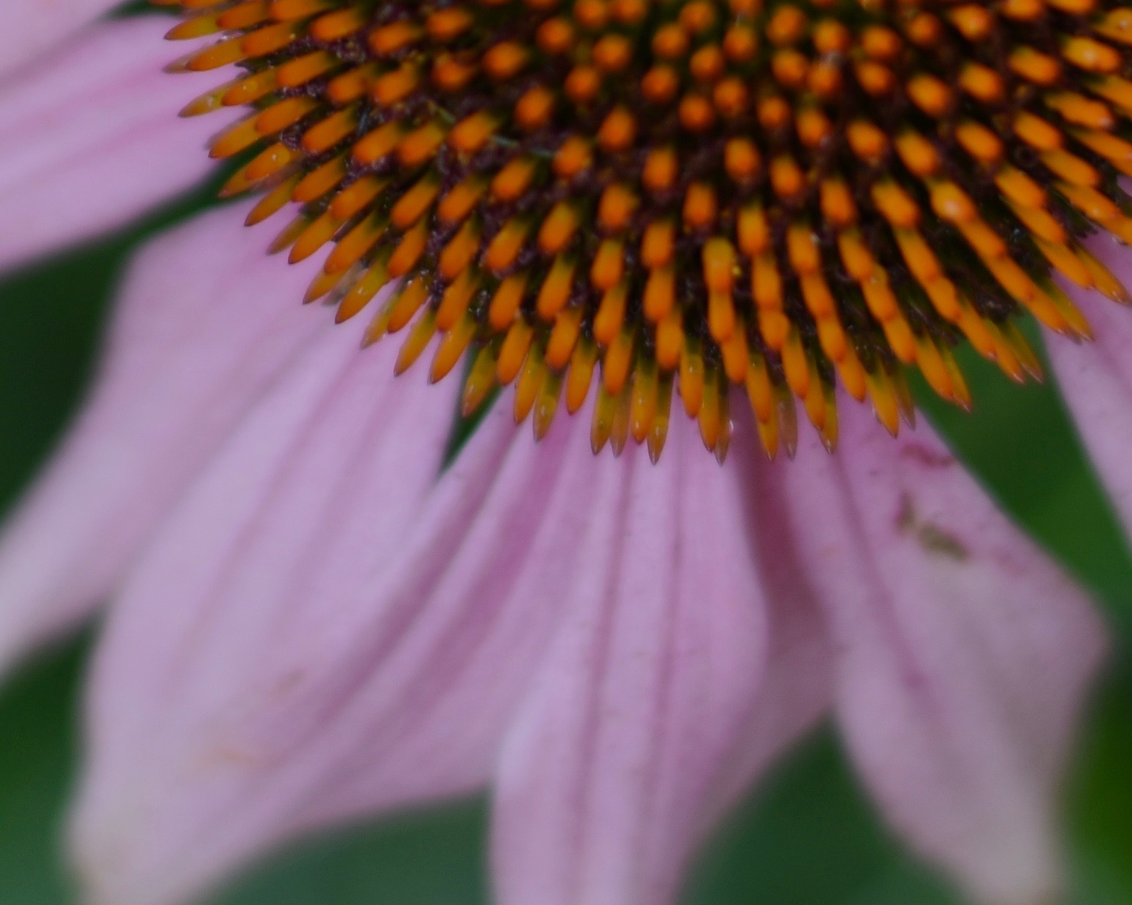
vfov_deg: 5.6
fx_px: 9247
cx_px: 715
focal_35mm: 276
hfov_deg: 7.0
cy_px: -431
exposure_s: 1/320
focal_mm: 50
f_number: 1.8
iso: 100
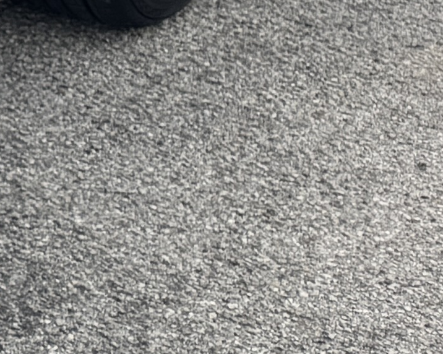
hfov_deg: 7.9
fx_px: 2450
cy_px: -118
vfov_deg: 8.1
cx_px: -1132
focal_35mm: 187
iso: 80
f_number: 1.78
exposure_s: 1/1678
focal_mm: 6.76
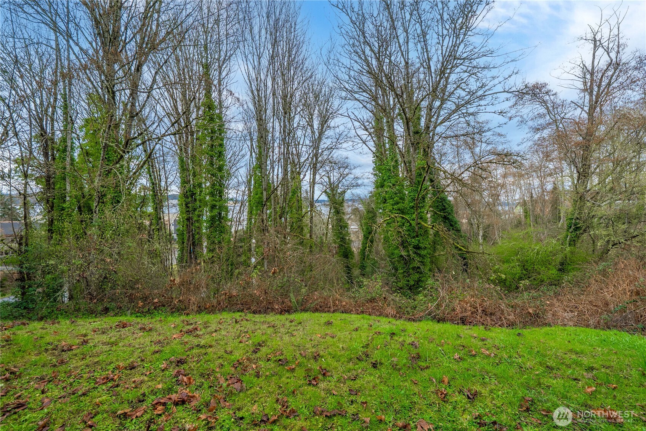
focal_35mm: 14
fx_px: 251
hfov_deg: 104.2
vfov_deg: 81.3
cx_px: 323
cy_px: 216
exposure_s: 1/30
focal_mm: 14
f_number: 7.1
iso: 160
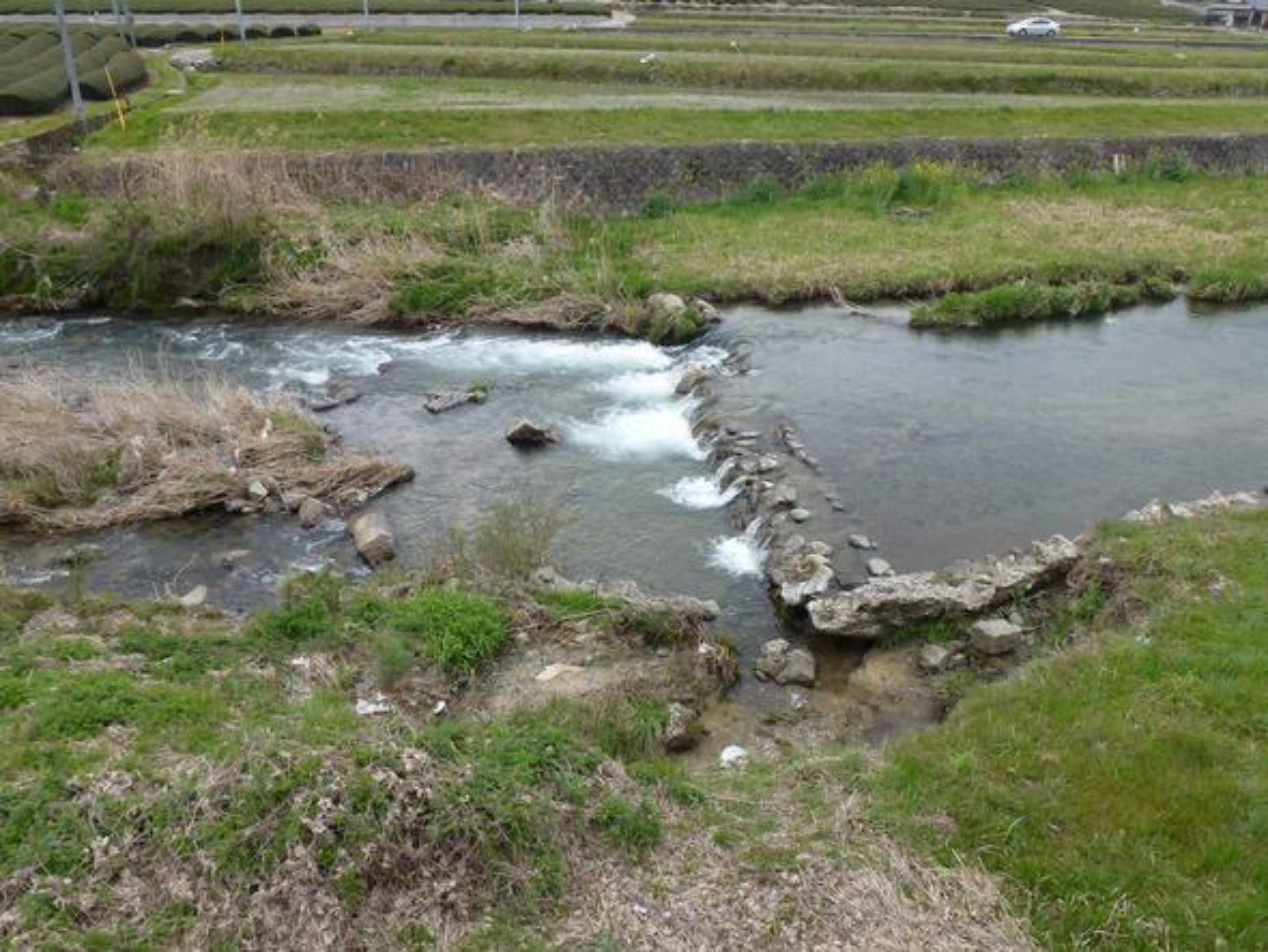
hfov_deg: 71.6
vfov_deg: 56.9
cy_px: 476
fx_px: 879
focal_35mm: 24
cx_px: 634
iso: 100
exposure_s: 1/160
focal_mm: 4.3
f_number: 4
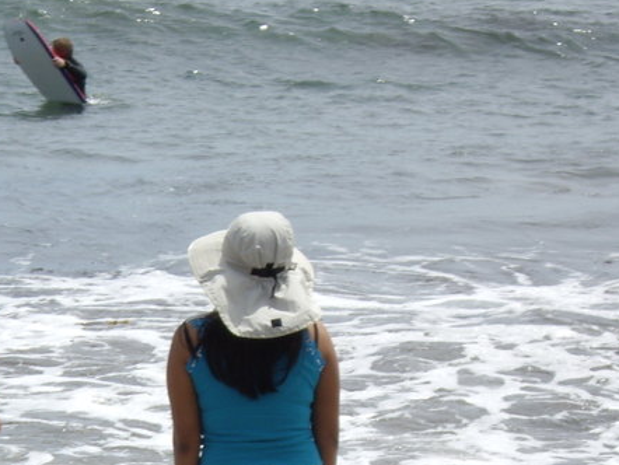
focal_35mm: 264
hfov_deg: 7.5
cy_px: 531
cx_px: 52
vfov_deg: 5.6
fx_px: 4723
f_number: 8.3
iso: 50
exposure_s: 1/125
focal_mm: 18.6
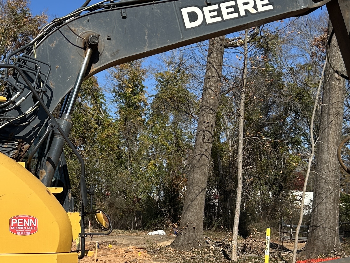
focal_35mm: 66
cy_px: 182
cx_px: 67
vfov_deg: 22.1
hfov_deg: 28.7
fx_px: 667
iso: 50
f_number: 1.5
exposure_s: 1/5076
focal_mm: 5.7
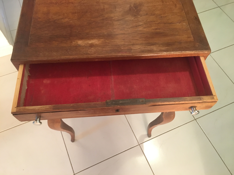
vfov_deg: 48.2
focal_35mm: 29
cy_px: 88
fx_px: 196
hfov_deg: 61.7
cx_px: 117
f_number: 2.2
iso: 200
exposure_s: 1/17
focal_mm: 4.15
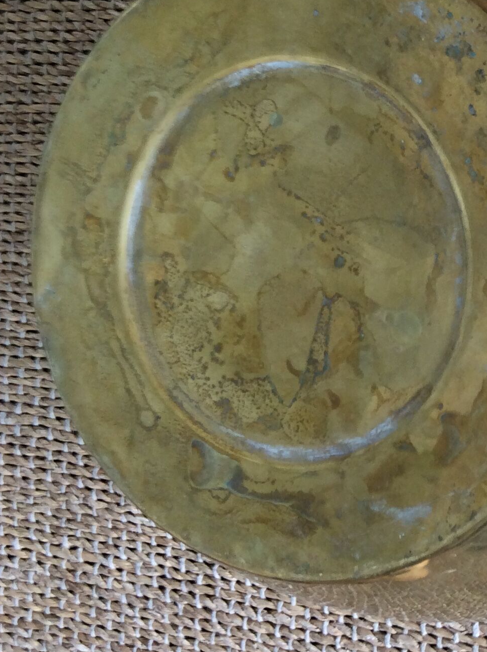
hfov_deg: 22.1
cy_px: 276
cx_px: 482
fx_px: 1204
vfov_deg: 30.3
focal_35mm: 64
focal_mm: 3.3
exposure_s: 1/25
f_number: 2.4
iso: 40
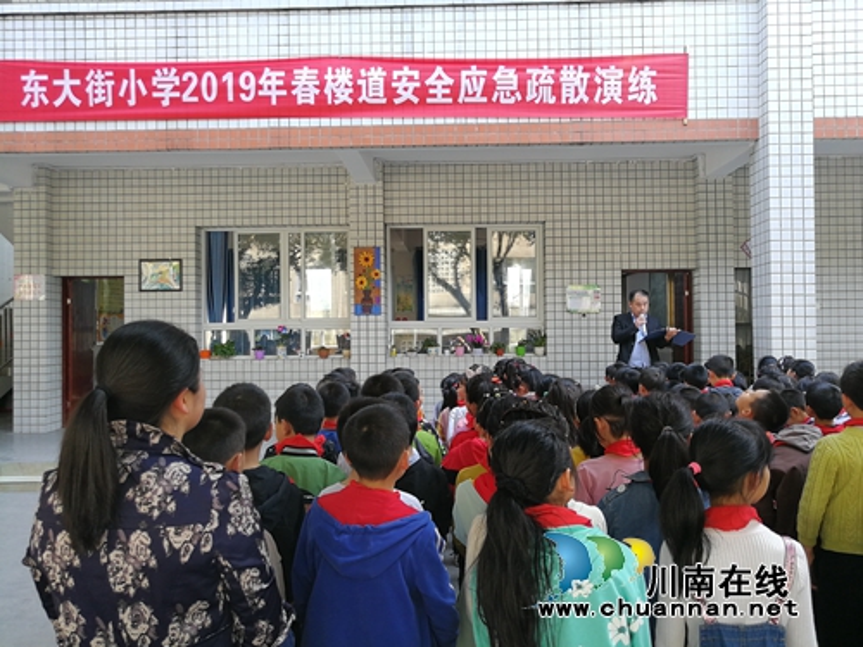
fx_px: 673
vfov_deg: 51.4
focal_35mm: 27
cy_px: 324
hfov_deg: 65.3
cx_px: 432
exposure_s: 1/120
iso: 50
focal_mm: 3.95
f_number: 1.8
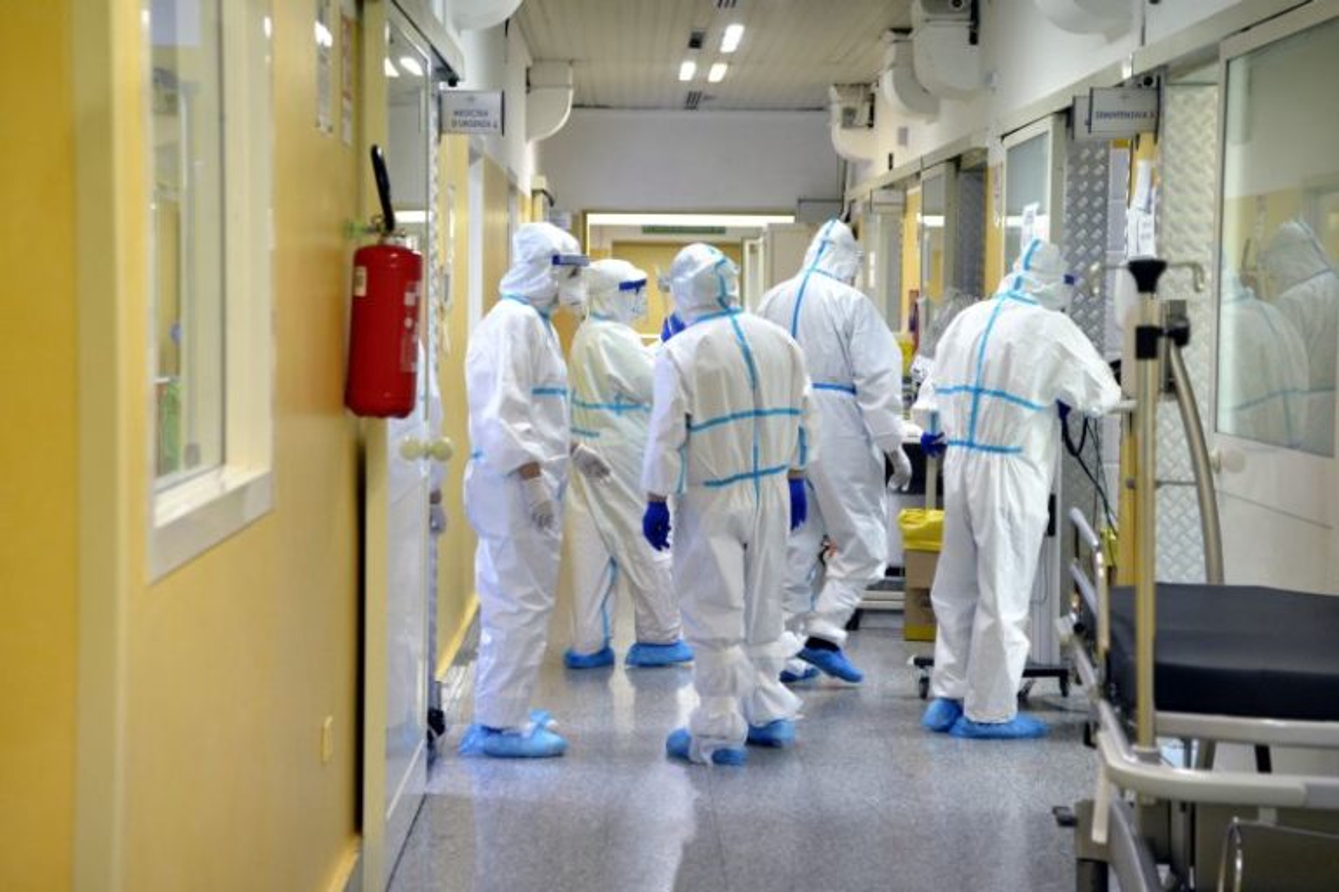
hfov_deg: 28.8
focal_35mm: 70
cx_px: 670
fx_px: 2603
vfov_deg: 19.5
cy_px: 446
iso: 3200
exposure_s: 1/125
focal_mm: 70
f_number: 5
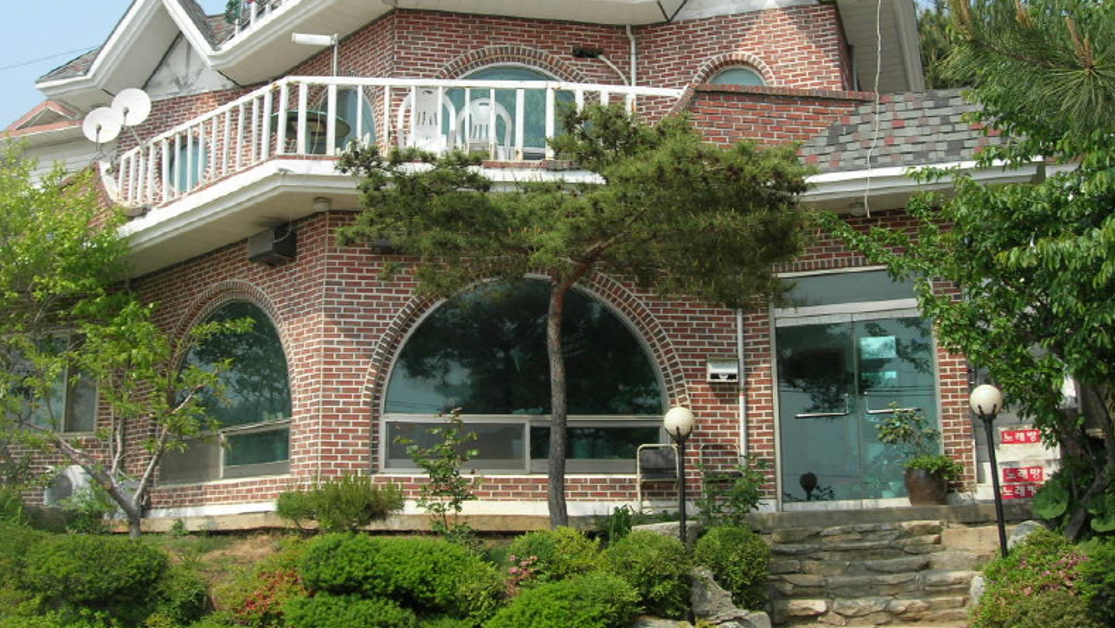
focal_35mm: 42
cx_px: 561
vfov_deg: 28.3
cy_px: 267
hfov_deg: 48.4
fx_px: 1242
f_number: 4.8
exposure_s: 1/438
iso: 64
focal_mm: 7.8
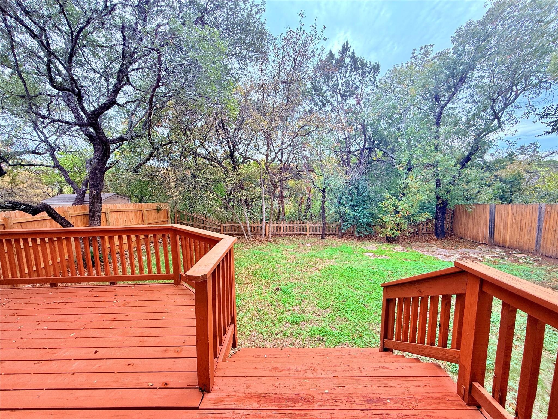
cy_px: 210
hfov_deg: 102.1
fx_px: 226
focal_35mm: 14
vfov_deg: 85.7
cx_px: 279
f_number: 2.2
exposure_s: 1/149
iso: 50
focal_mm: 2.22
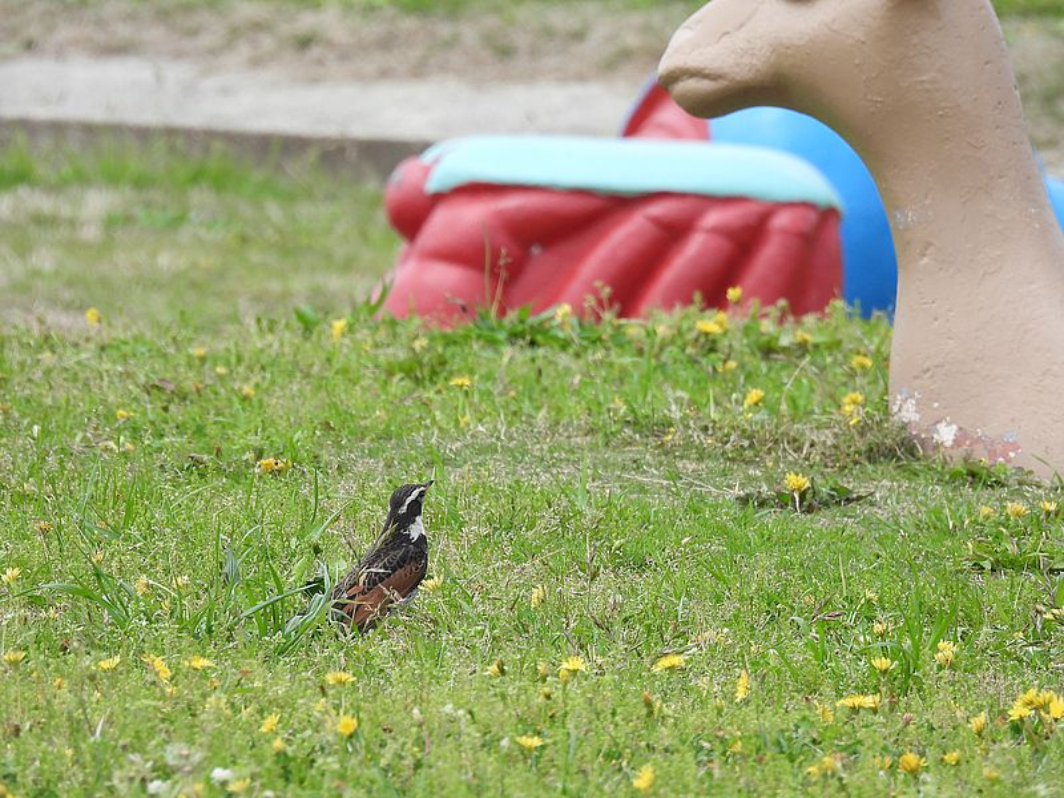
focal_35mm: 1000
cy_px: 399
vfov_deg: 1.5
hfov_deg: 2.0
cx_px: 532
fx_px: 30737
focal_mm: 178
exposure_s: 1/500
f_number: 5.6
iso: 160
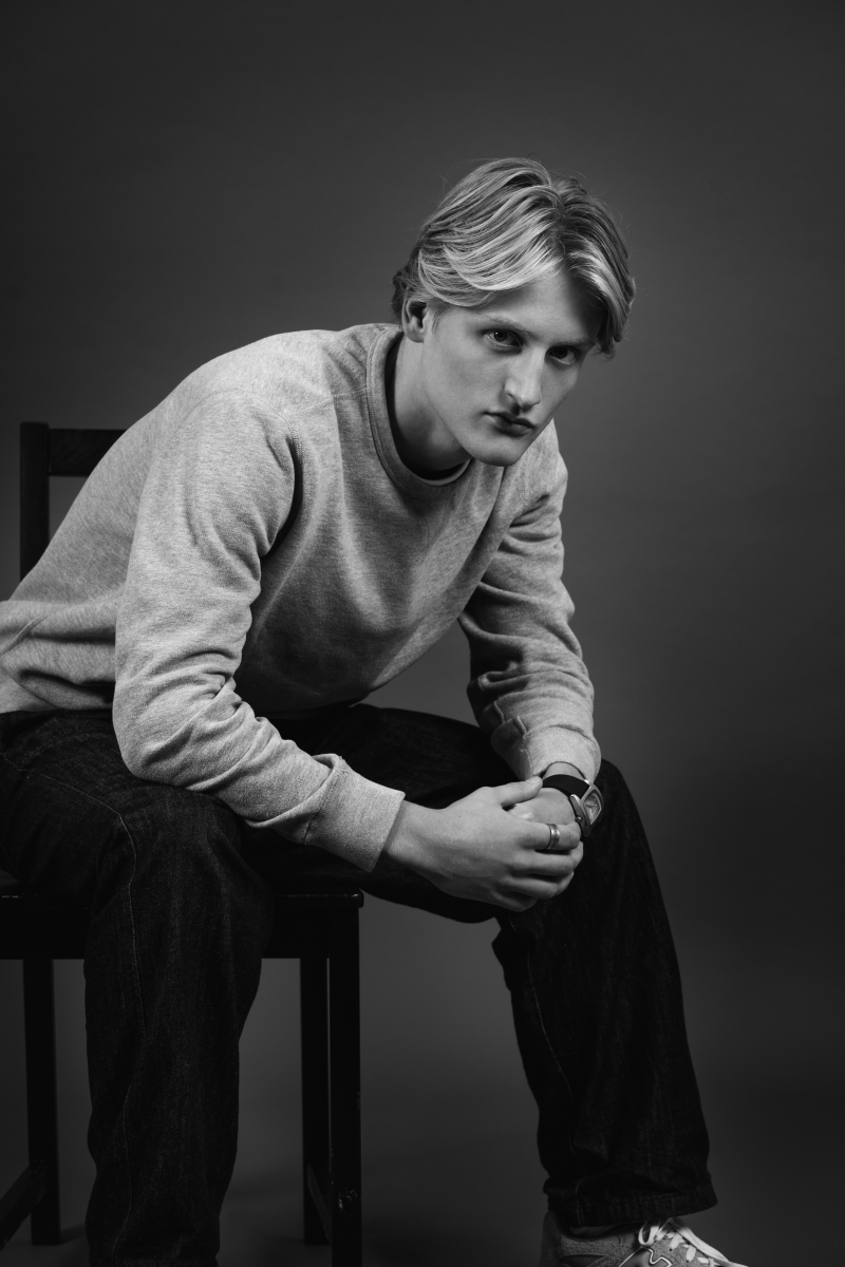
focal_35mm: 105
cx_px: 422
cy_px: 634
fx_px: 3697
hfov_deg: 13.0
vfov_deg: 19.5
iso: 160
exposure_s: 1/160
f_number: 6.3
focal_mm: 105
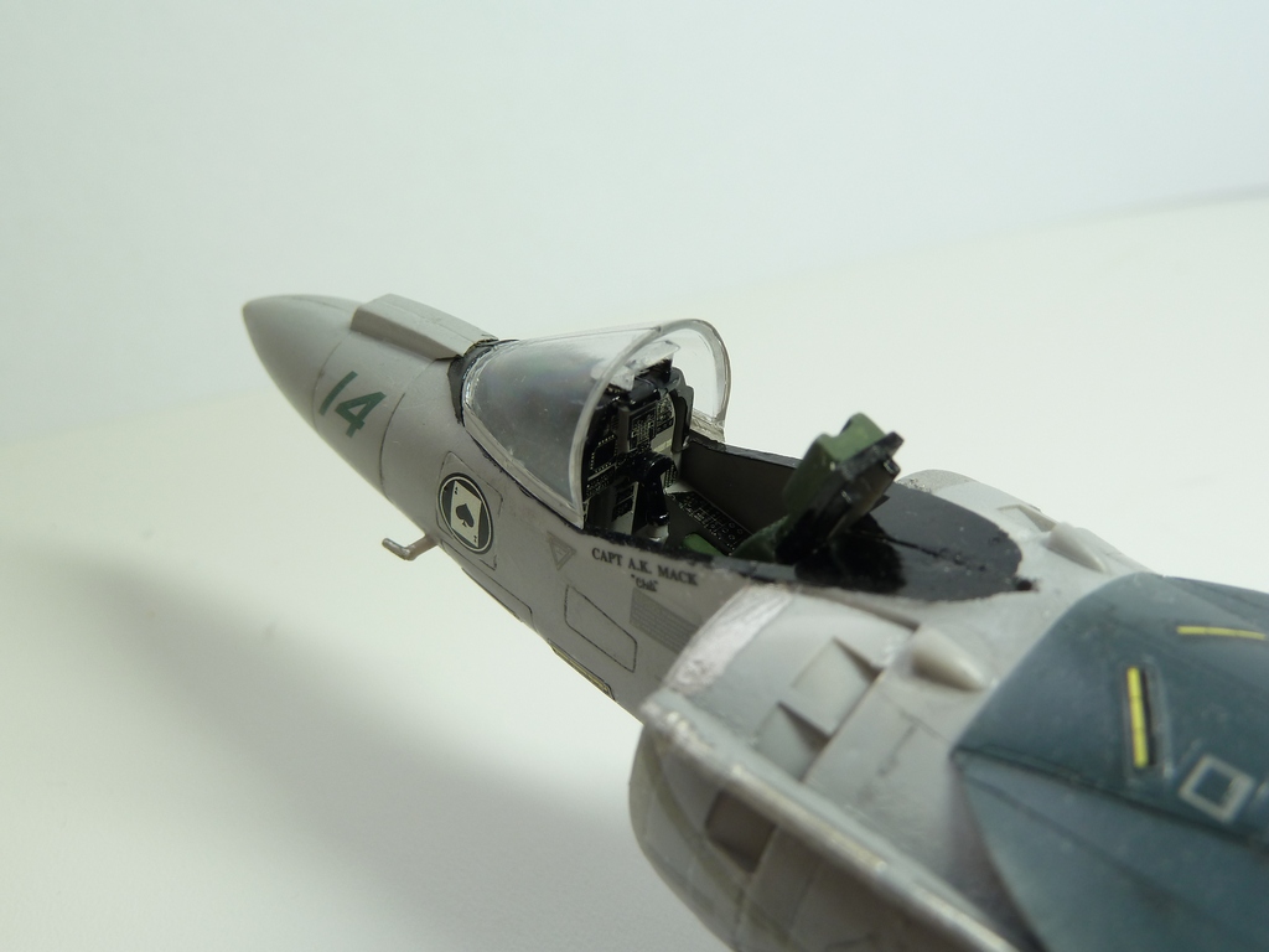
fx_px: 1466
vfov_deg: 36.0
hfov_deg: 46.8
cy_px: 476
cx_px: 634
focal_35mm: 40
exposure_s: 1/20
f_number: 3.6
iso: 80
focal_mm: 6.5
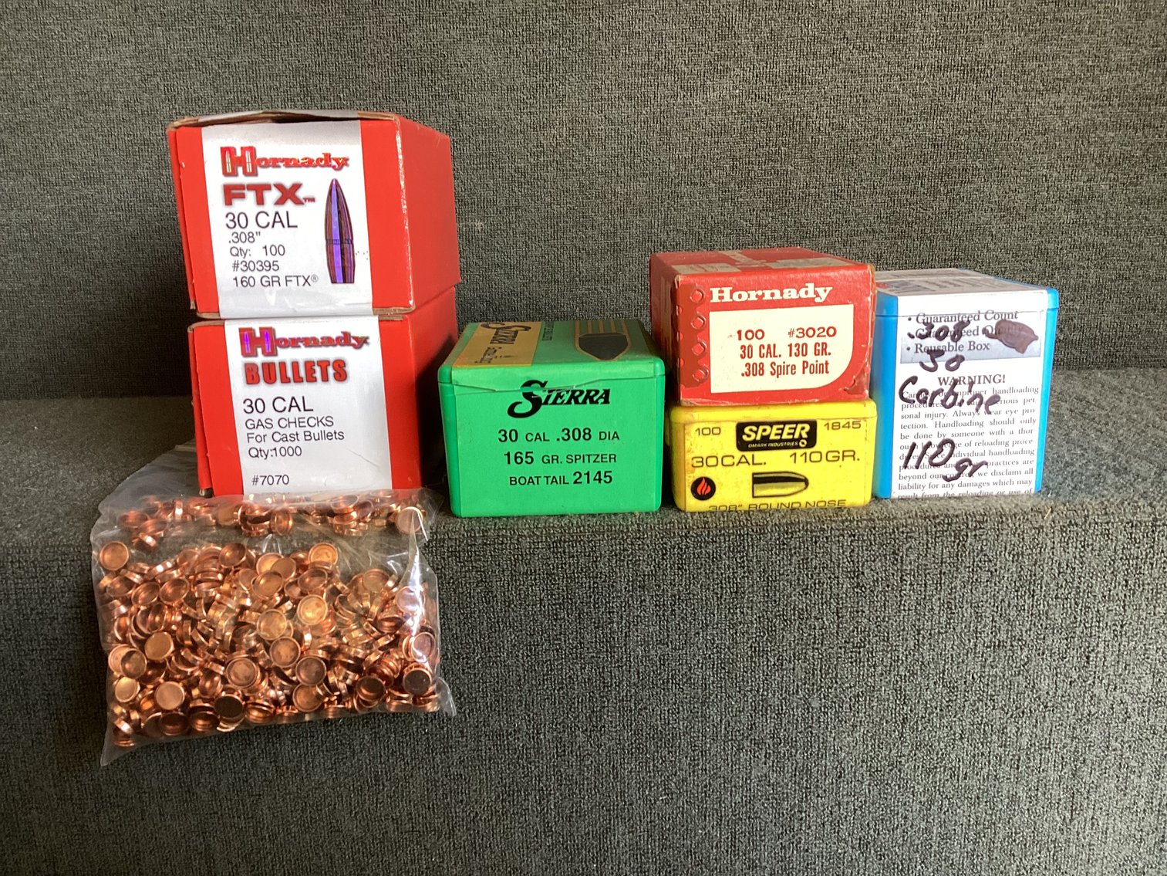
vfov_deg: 45.4
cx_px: 584
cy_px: 438
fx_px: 1045
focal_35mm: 31
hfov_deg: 58.3
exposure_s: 1/50
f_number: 2.4
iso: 80
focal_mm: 3.3
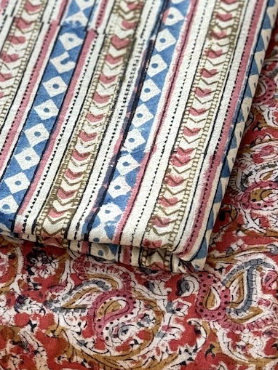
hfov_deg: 11.0
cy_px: 161
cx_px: -10
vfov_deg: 14.7
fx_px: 1434
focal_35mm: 134
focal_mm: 6.76
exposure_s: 1/261
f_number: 1.78
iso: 64
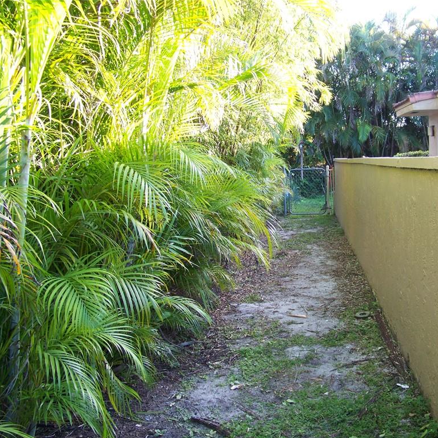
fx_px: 558
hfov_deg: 42.4
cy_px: 219
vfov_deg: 42.8
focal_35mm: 39
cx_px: 282
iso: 64
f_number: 2.8
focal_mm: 5.85
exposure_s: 1/40
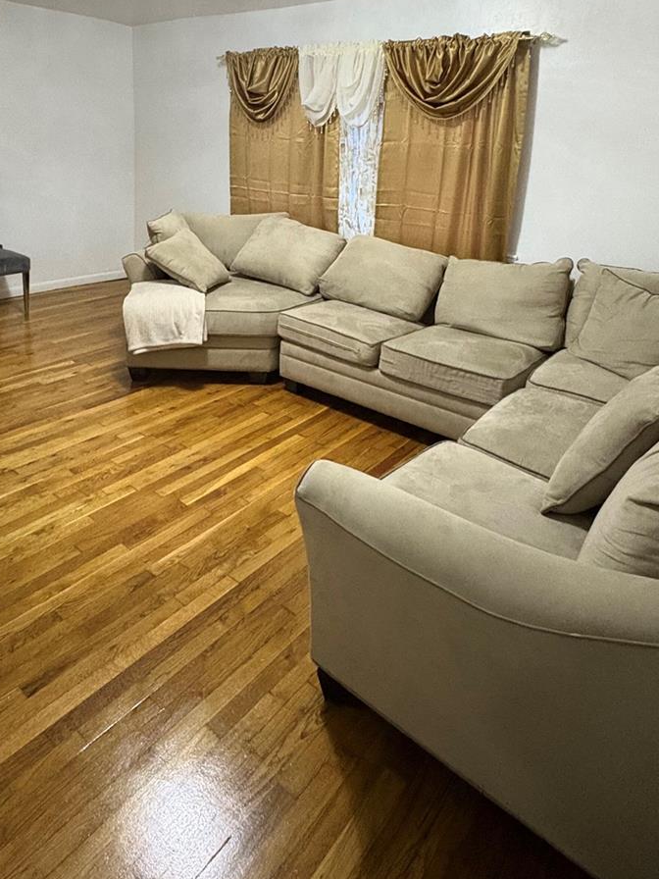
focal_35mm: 24
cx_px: 267
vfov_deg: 68.5
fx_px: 609
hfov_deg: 56.4
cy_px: 259
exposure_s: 1/40
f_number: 2.2
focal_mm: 2.22
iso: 640
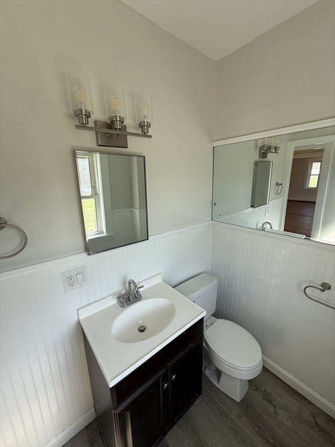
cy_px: 224
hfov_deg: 85.7
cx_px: 168
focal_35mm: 14
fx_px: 181
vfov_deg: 102.1
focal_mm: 2.22
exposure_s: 1/200
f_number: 2.2
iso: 50
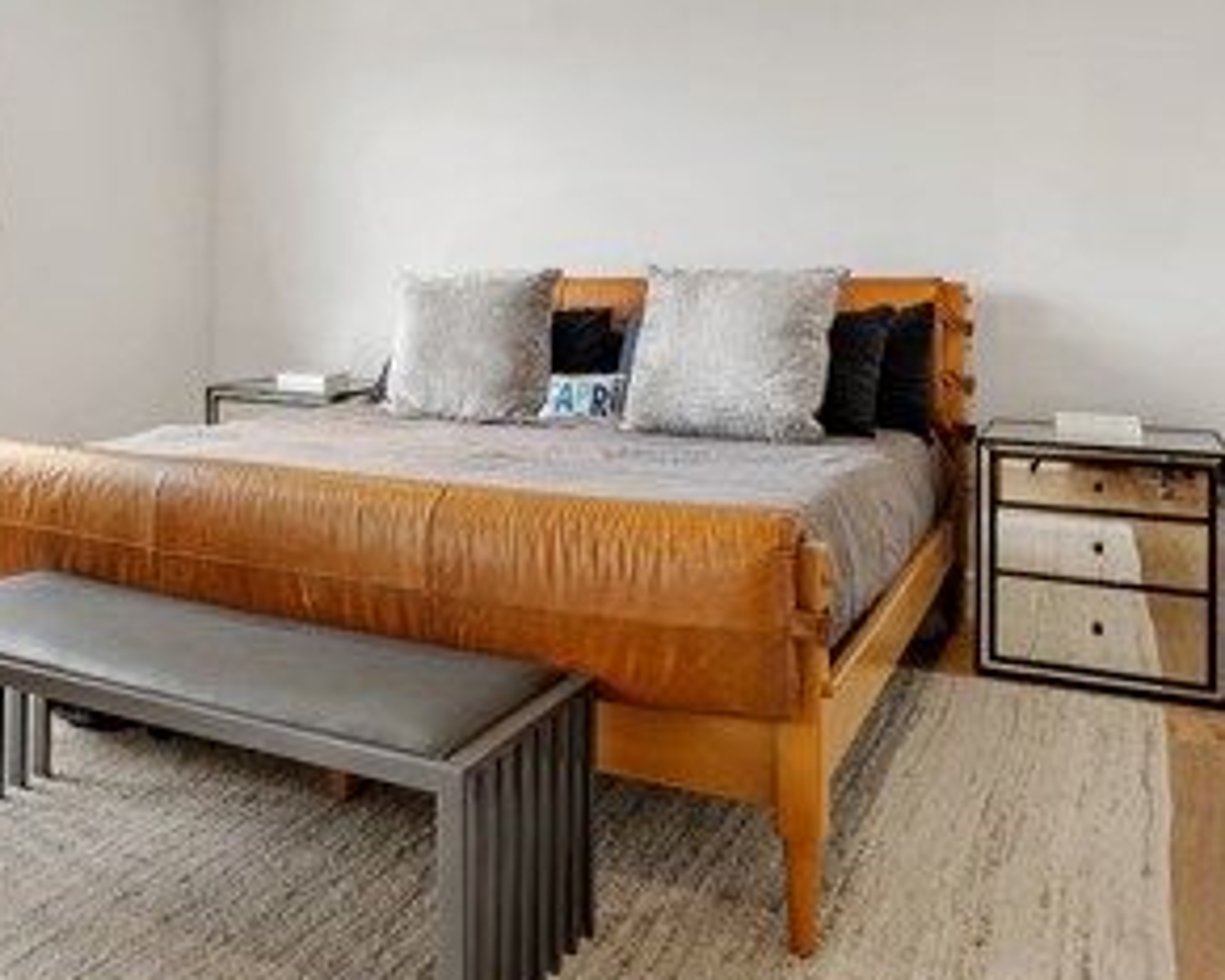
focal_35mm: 33
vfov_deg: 43.9
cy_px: 322
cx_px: 421
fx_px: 1197
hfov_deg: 53.3
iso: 100
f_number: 8
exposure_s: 1/1.67
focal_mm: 16
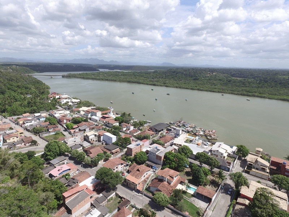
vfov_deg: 66.0
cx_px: 144
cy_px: 108
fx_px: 167
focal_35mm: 20
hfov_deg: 81.7
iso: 100
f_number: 2.8
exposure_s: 1/1000
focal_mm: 3.61
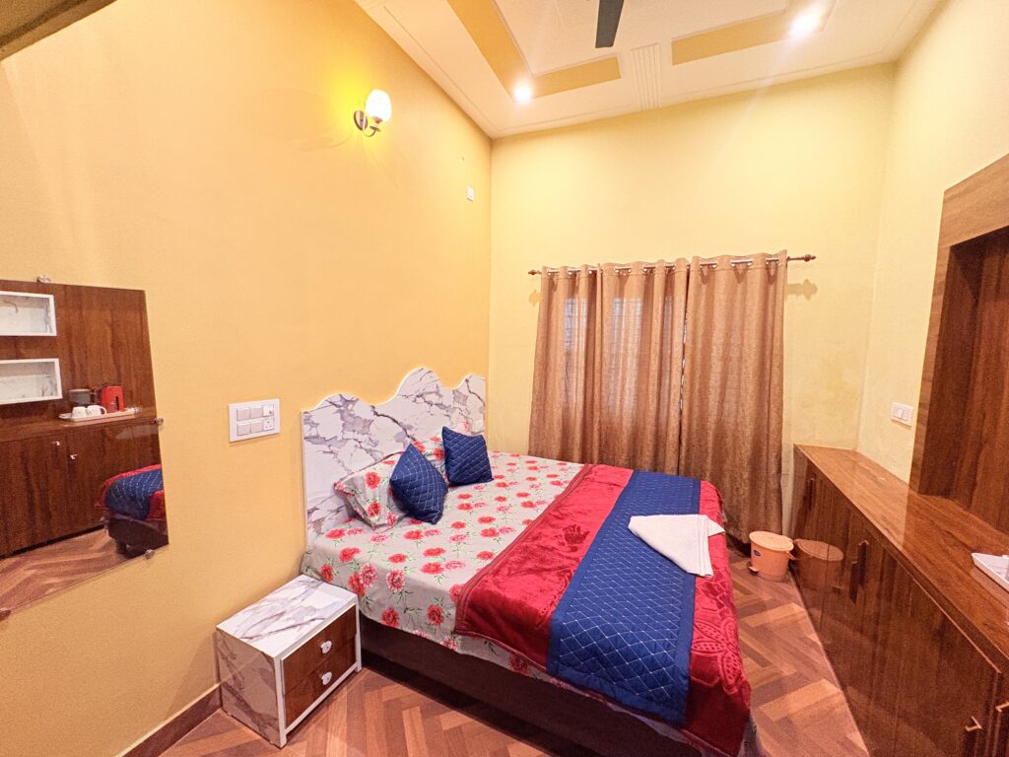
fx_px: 408
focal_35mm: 14
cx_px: 504
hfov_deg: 102.1
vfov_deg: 85.7
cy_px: 378
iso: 500
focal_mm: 2.22
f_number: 2.2
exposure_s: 1/50
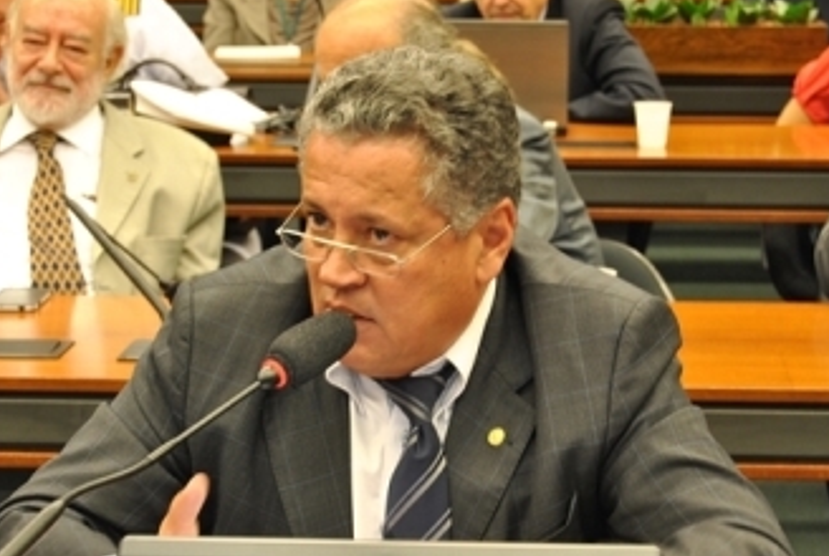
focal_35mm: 113
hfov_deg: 18.1
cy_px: 354
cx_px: 407
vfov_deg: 12.2
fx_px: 2600
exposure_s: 1/25
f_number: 5.6
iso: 400
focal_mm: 55
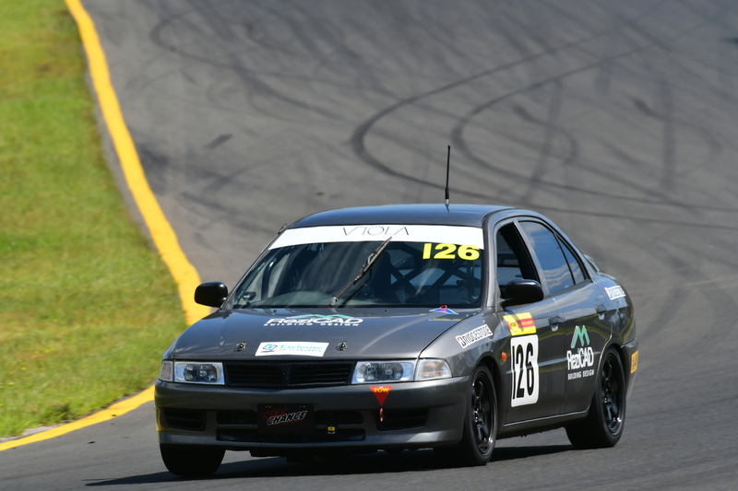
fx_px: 15371
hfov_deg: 2.8
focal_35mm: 750
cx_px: 369
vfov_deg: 1.8
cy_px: 246
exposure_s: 1/500
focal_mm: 500
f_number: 11
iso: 320
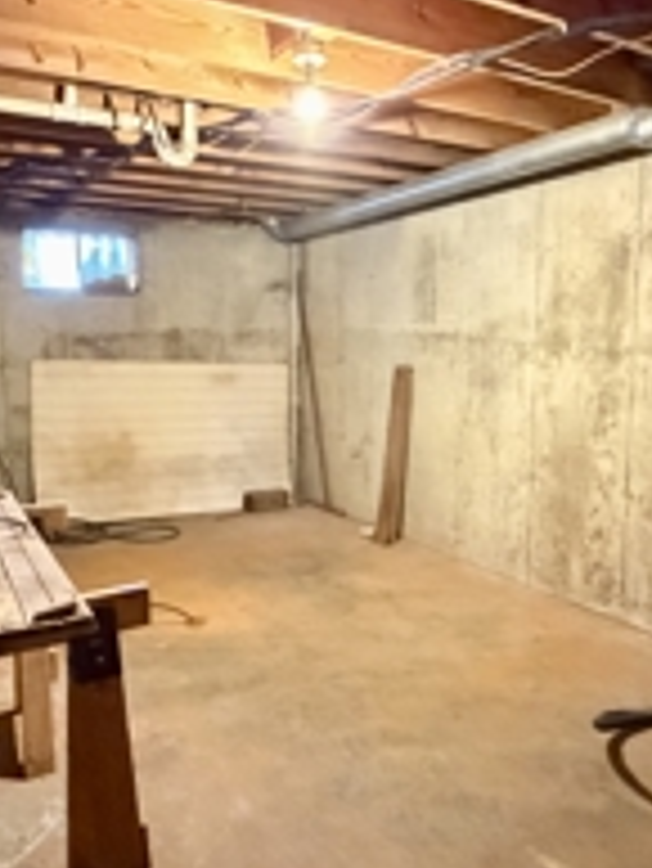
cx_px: 346
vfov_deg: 61.6
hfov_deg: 48.2
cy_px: 423
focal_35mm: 29
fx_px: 727
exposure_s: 1/24
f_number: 2.2
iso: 3200
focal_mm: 2.22
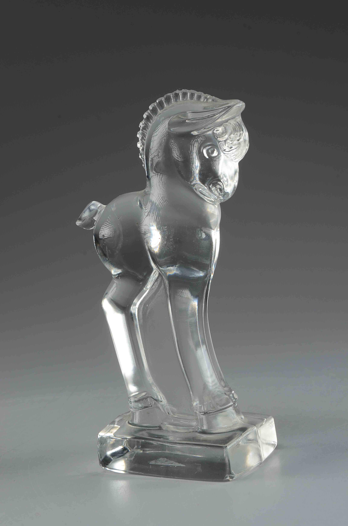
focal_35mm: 78
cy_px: 263
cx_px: 174
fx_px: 1136
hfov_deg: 17.4
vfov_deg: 26.0
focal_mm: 52
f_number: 16
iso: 100
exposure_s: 1/80
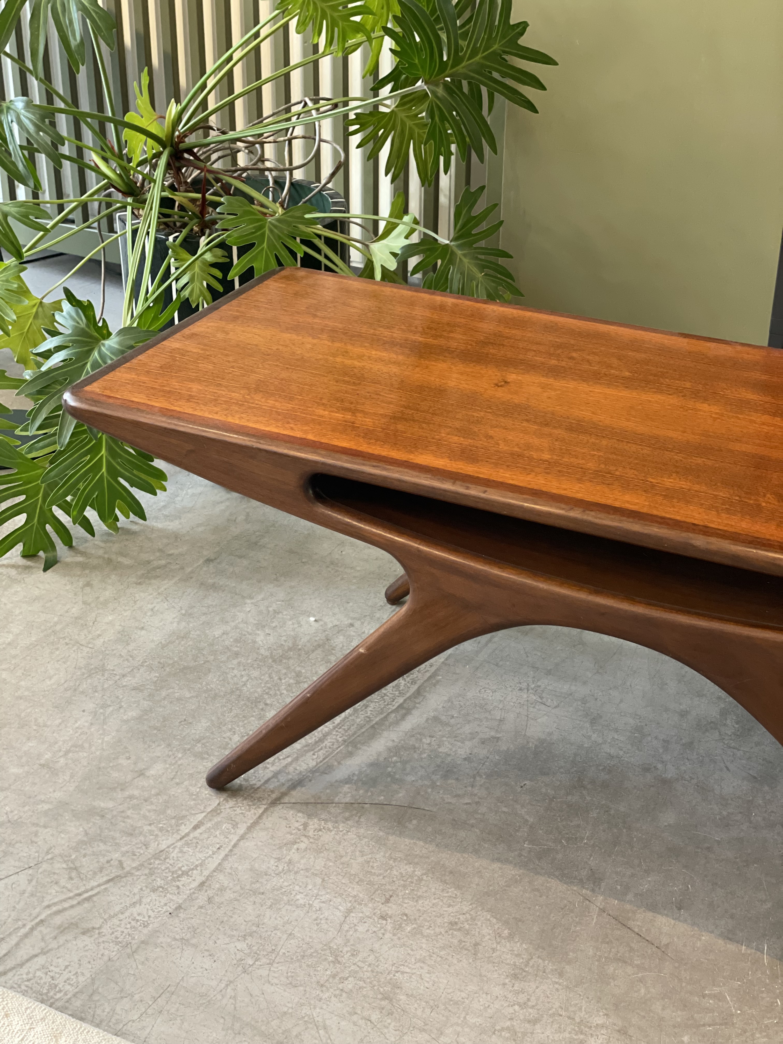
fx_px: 1568
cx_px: 392
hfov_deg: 28.0
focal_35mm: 52
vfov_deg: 36.8
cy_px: 522
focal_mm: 6
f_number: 2
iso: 250
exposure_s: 1/33
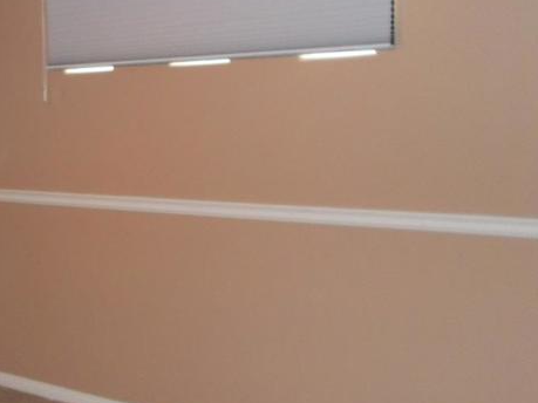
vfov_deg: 25.2
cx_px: 71
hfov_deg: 31.9
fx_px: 901
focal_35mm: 58
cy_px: 194
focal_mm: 4.6
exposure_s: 1/25
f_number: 3.2
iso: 320
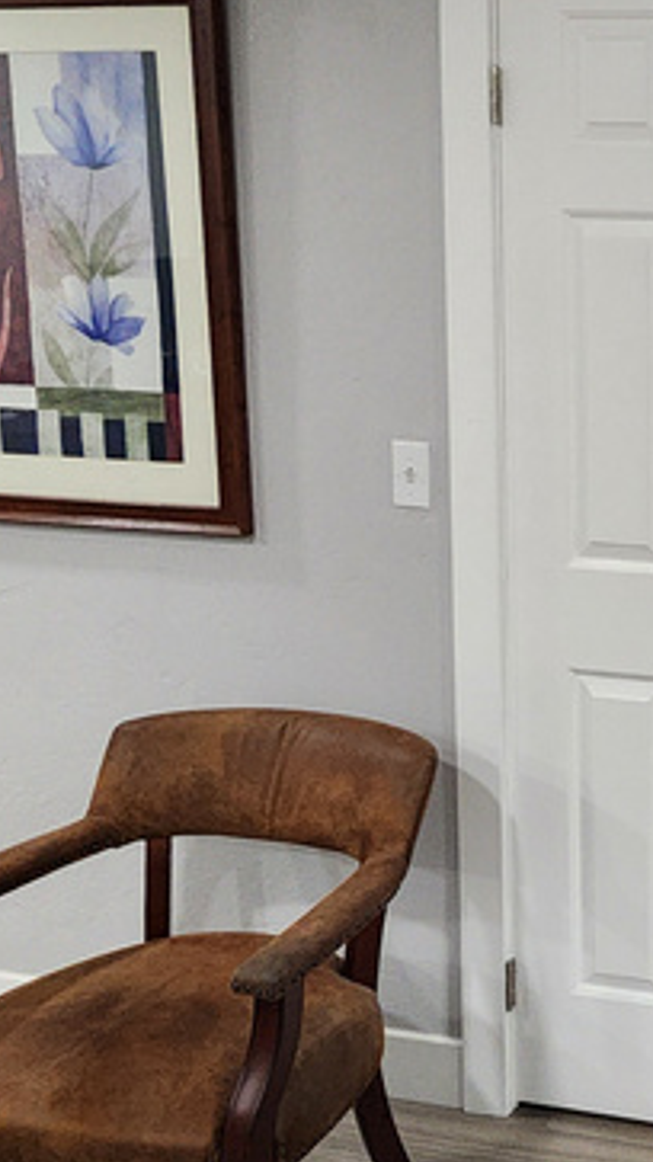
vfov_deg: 49.7
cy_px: 400
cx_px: 954
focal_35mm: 40
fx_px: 1232
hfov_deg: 24.0
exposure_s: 1/60
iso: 400
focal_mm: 2.2
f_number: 2.2
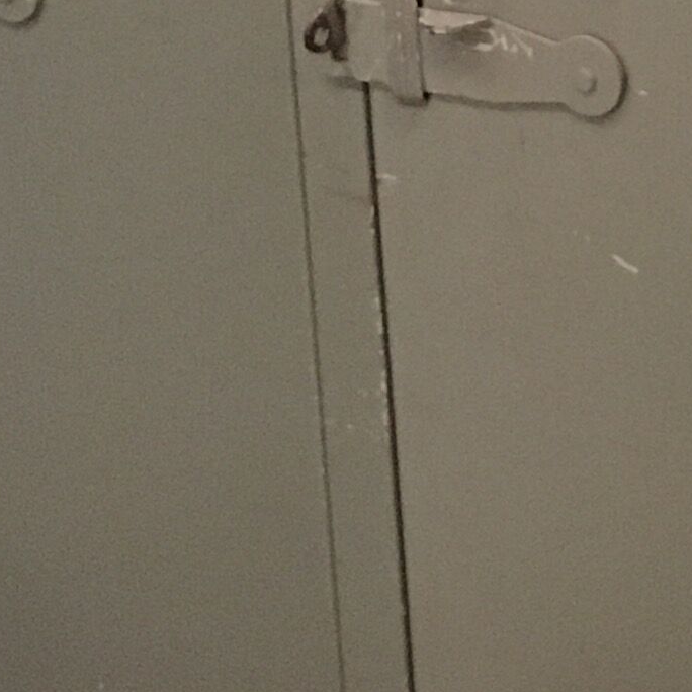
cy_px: -487
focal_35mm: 151
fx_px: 3415
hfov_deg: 11.2
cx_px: 1003
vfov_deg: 10.9
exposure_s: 1/17
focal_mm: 4.15
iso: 500
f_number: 2.2
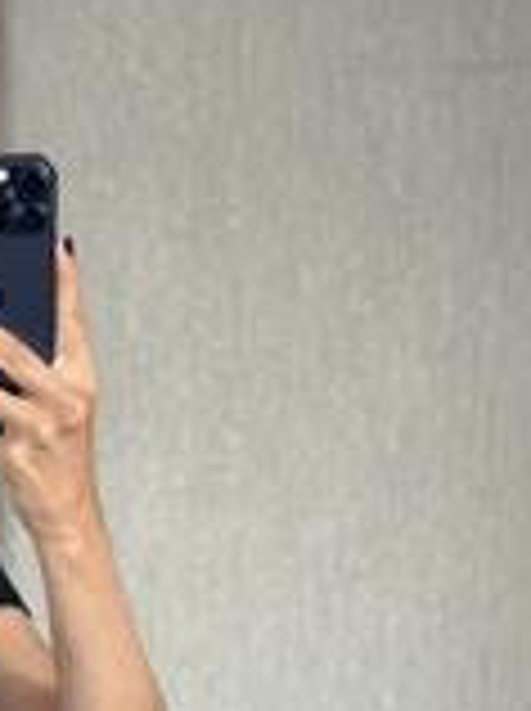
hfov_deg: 9.4
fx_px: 3158
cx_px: -220
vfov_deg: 12.4
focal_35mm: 154
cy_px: 940
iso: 160
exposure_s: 1/60
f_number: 1.78
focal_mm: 6.86
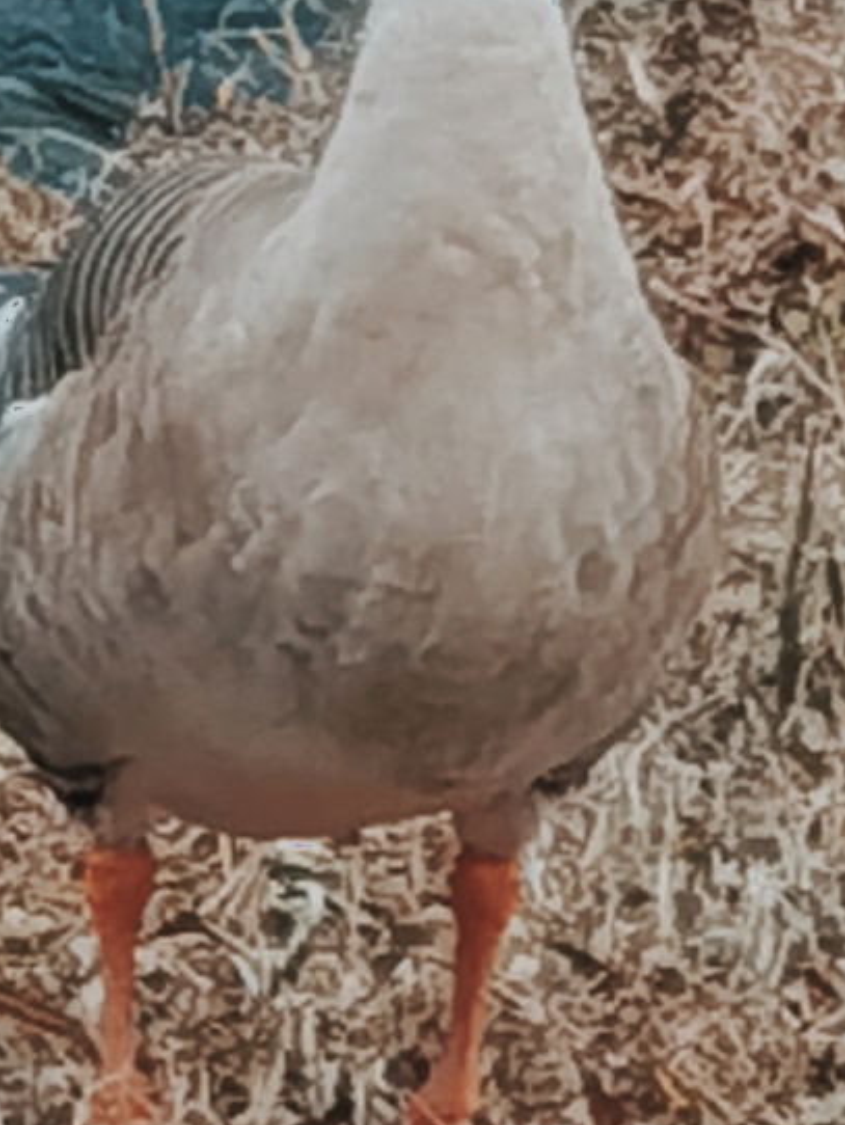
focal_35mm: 996
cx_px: 170
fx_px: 32392
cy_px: 89
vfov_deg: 2.0
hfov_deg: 1.5
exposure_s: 1/238
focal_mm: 6.4
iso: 50
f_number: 2.4
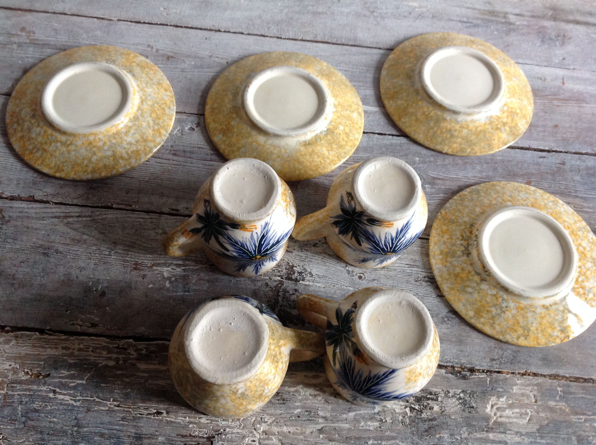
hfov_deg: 52.7
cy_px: 222
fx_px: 602
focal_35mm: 35
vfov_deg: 40.6
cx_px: 298
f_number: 2.4
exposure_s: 1/15
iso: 160
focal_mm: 4.28
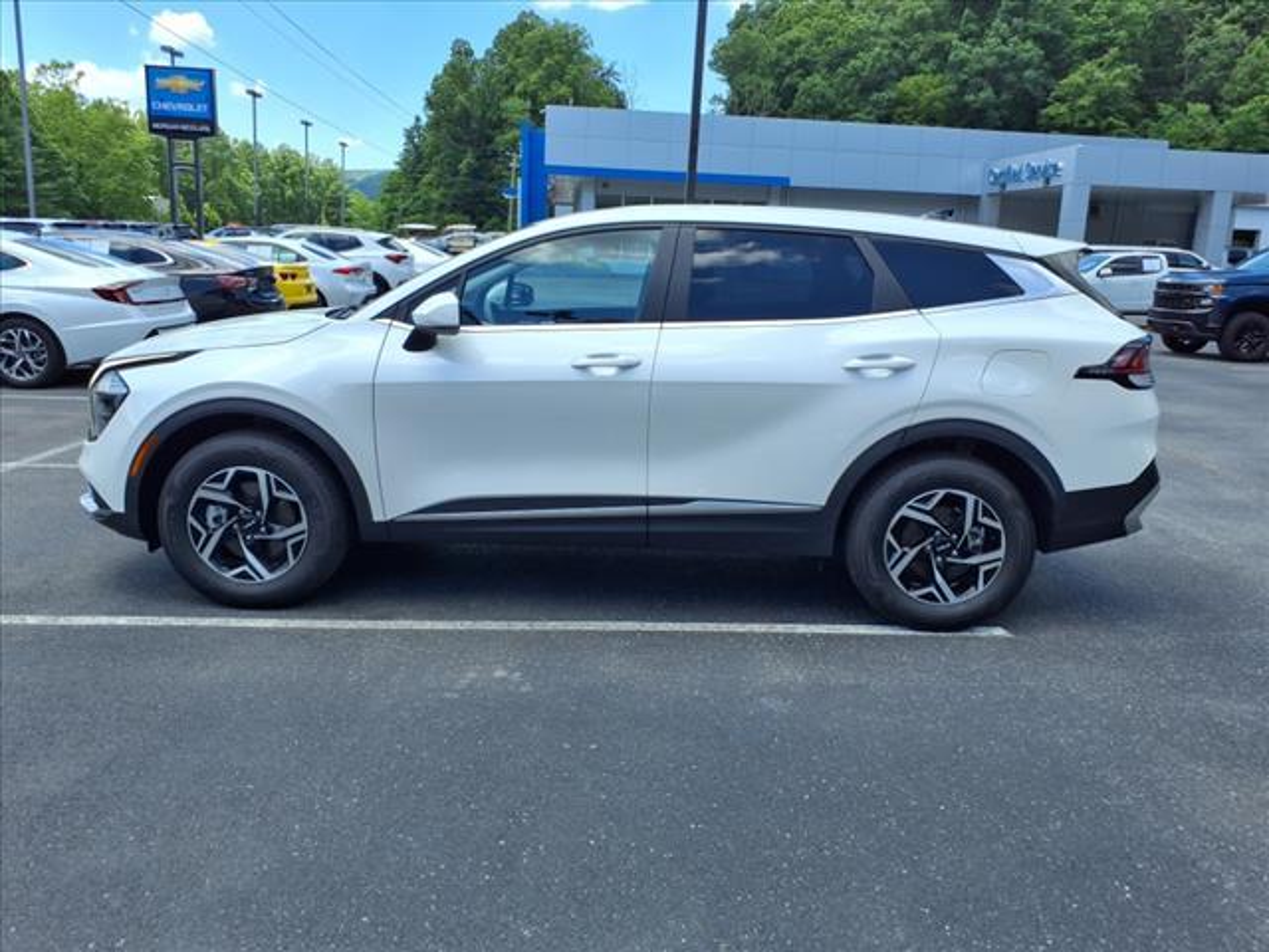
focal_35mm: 27
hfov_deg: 65.3
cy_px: 476
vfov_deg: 51.4
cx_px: 634
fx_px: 990
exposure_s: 1/1000
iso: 40
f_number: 1.9
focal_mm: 3.58
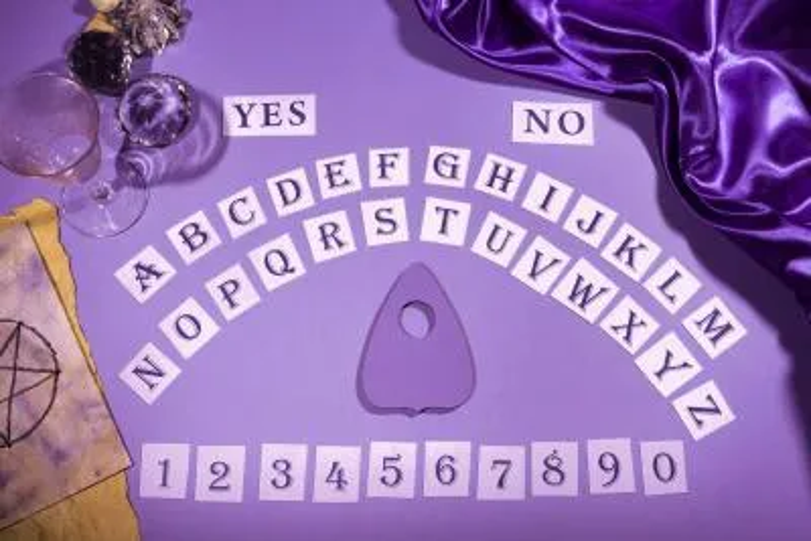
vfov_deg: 29.3
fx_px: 1037
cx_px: 406
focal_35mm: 46
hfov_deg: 42.7
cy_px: 270
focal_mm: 46
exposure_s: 1/160
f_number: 10
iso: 100
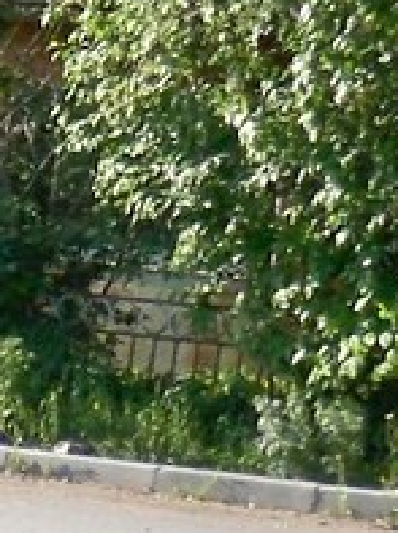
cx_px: -850
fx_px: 4153
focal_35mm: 270
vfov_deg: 7.3
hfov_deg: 5.2
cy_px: 248
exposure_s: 1/500
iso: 64
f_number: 3.1
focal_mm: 6.3
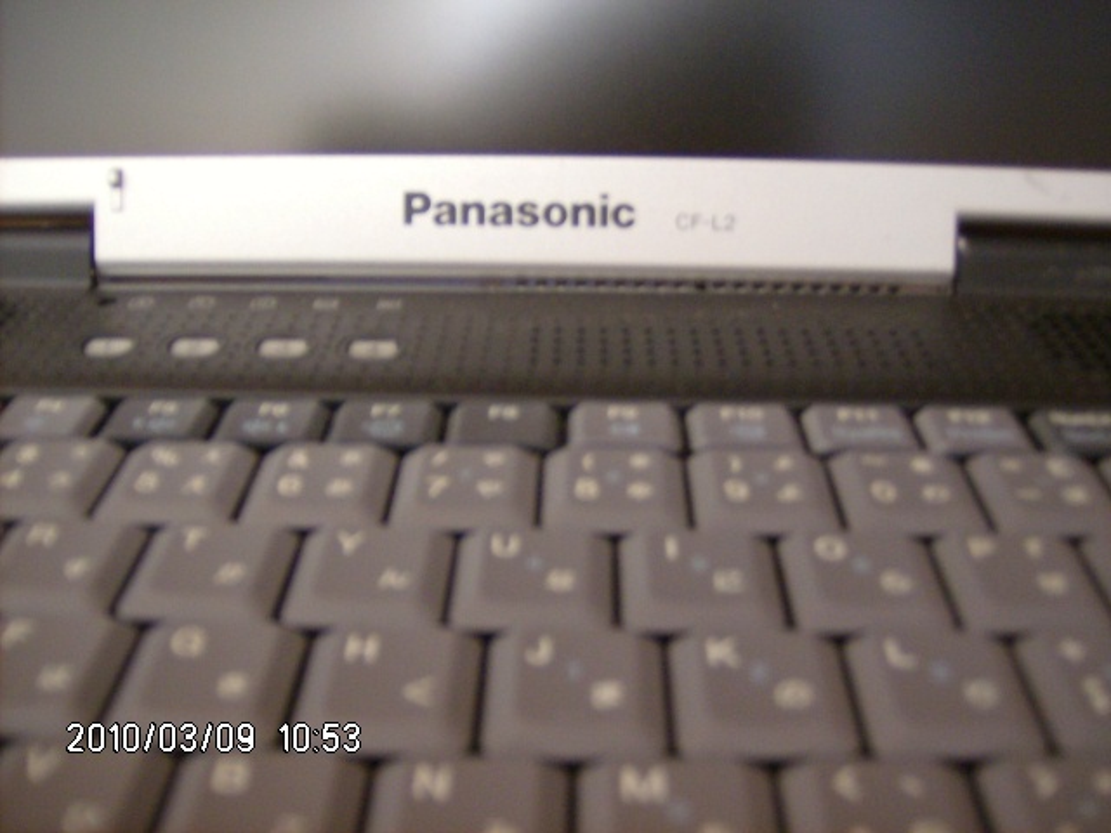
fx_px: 1155
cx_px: 556
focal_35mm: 36
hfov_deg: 51.4
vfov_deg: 39.7
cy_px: 416
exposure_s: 1/2.89
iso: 200
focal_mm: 6
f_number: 2.8
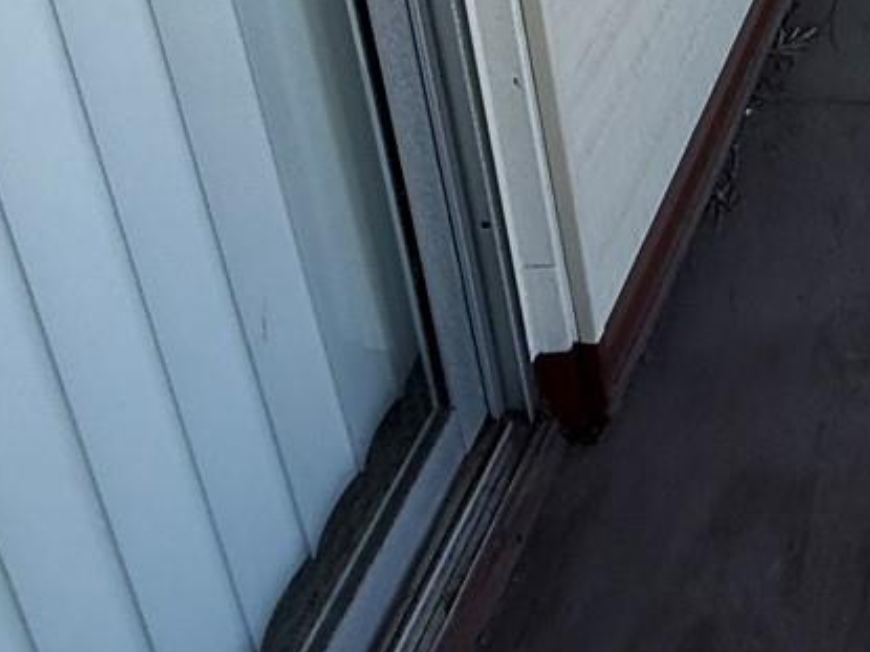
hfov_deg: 28.6
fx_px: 1357
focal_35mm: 54
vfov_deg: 19.8
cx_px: 1149
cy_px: -526
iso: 64
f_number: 2.2
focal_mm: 2.22
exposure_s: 1/234
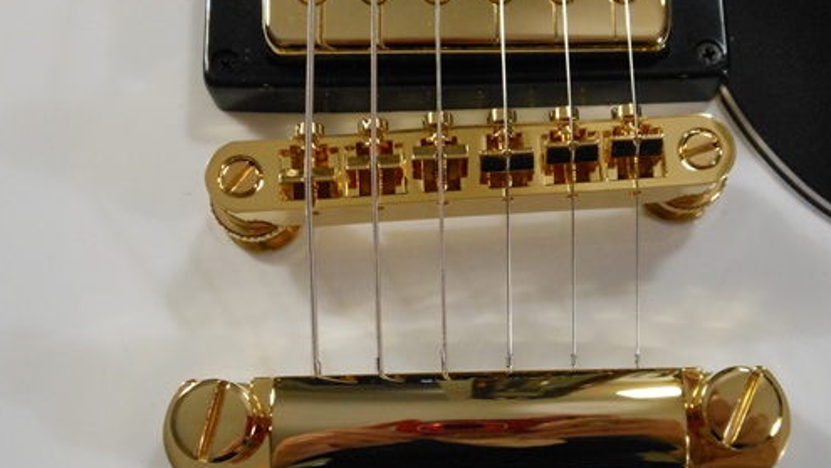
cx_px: 463
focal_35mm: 38
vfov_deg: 31.0
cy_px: 304
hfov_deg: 52.6
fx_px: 838
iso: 400
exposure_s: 1/30
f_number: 3.2
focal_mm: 4.5
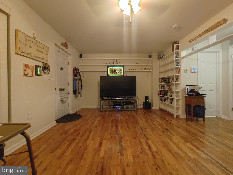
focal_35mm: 15
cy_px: 88
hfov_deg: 98.2
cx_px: 116
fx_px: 101
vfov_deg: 81.7
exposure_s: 1/17
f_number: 1.9
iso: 650
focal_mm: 1.78
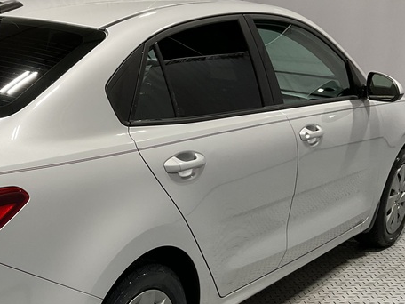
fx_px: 714
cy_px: 213
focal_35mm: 61
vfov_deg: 23.9
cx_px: 36
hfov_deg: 30.2
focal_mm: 3
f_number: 1.8
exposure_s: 1/60
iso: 40
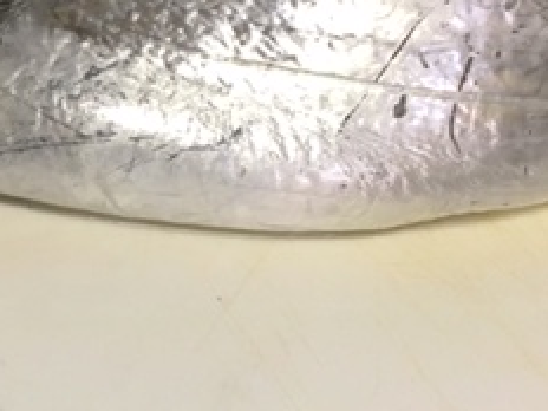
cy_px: 90
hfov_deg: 24.2
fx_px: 1266
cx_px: 146
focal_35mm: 80
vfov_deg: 18.3
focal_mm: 4.15
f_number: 2.2
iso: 125
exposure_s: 1/30
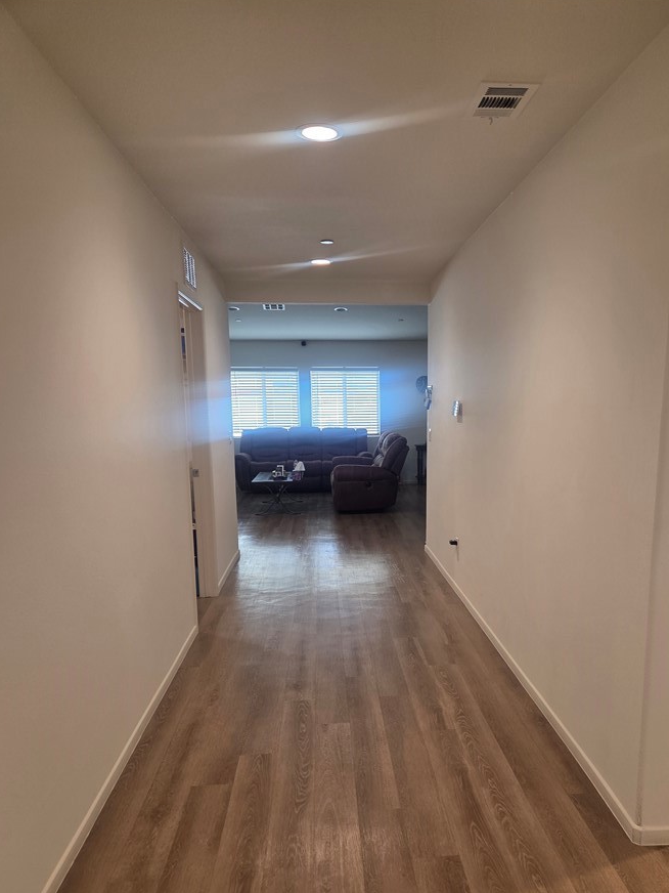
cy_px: 518
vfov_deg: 64.9
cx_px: 383
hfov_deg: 51.2
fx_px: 696
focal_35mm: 27
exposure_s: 1/120
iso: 100
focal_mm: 5.4
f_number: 1.8
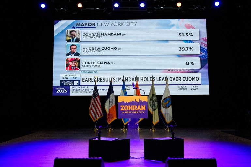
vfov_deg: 40.0
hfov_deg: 57.2
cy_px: 84
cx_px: 126
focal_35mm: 33
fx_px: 230
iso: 1250
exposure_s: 1/800
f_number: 2.8
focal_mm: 33
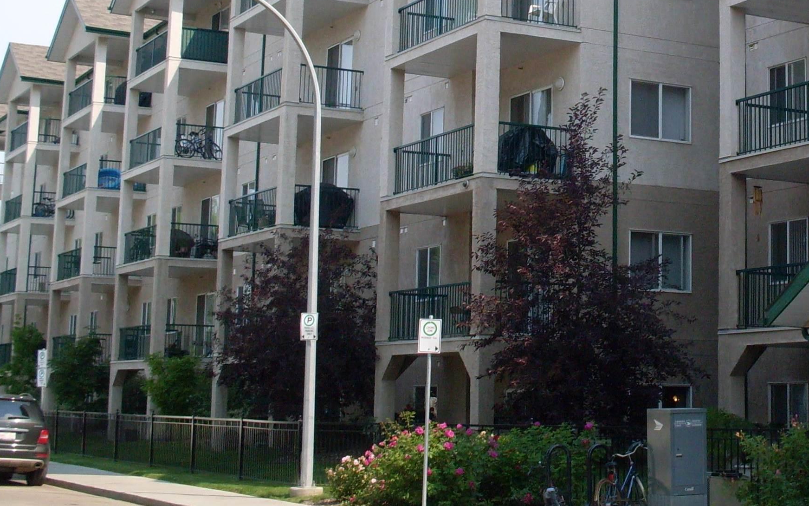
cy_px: 45
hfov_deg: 28.1
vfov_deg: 18.0
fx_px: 1565
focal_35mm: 71
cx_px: 703
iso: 80
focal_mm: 6.3
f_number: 8.4
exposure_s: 1/125
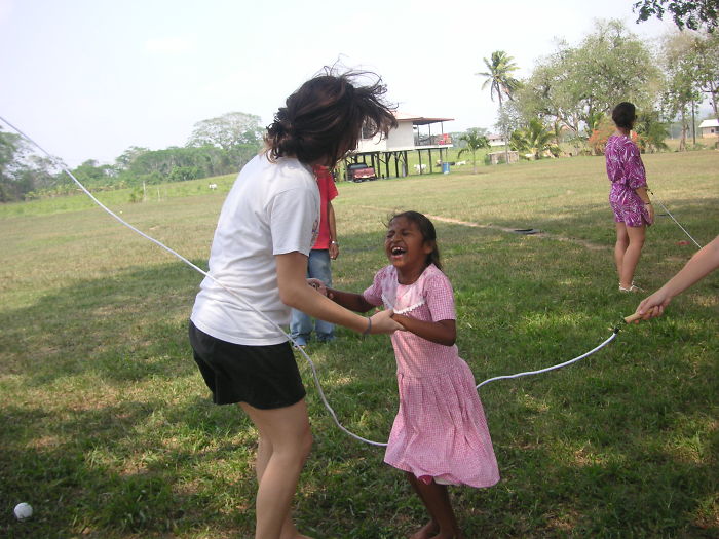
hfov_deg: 50.1
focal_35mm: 37
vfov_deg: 38.7
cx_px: 360
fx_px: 769
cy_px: 270
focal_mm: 6.1
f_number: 2.8
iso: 50
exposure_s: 1/750
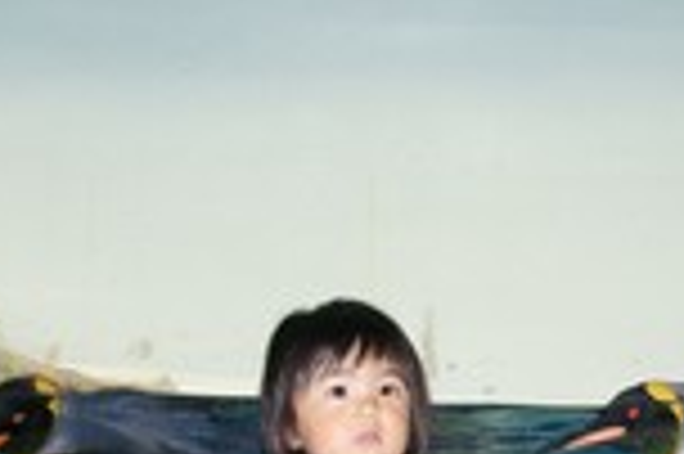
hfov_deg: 24.3
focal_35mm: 83
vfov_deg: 16.3
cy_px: 371
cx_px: 486
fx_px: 1575
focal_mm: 20
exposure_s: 1/80
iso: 800
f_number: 5.6
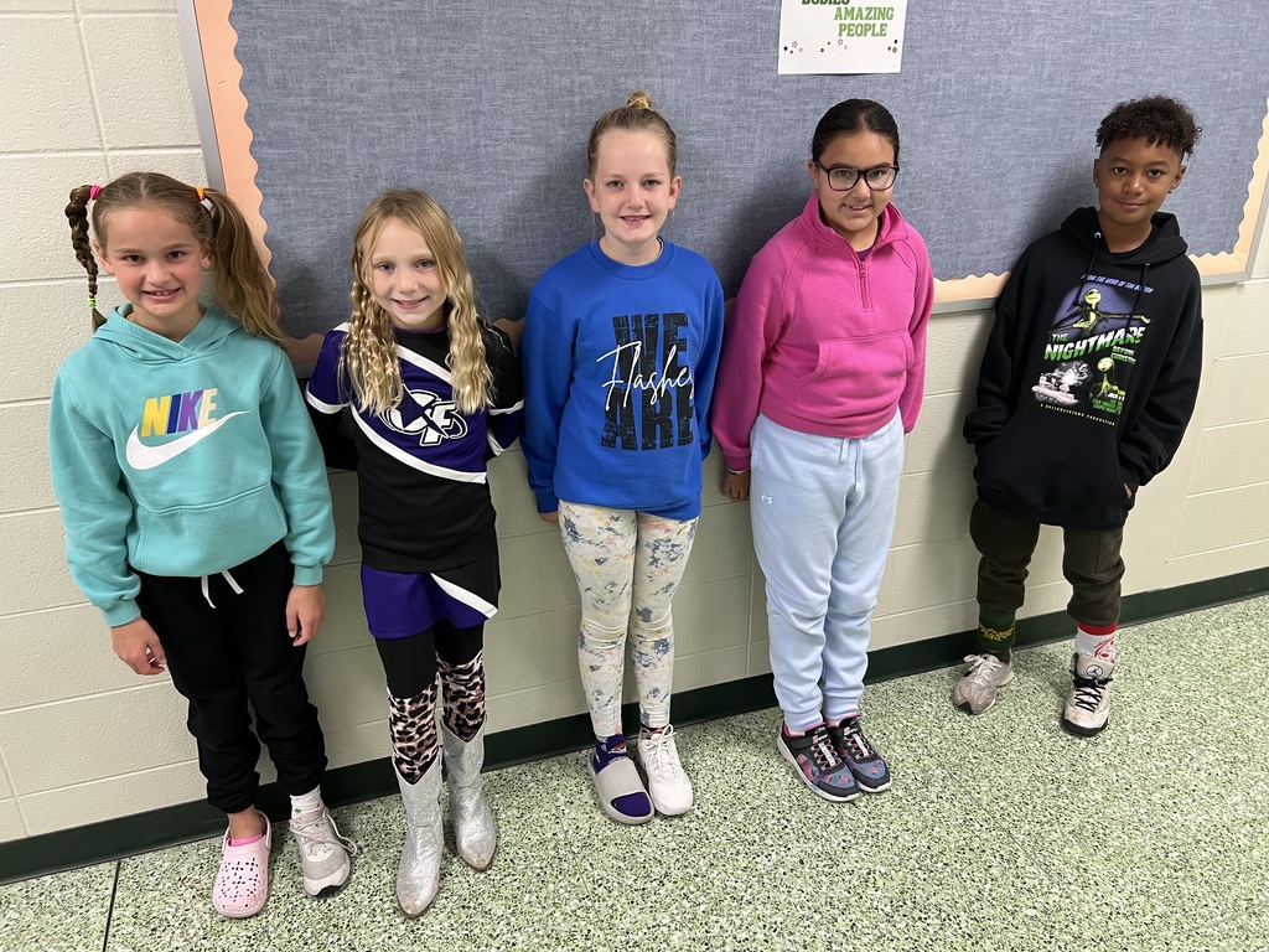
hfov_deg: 67.3
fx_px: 953
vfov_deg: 53.1
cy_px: 476
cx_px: 634
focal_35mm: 26
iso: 160
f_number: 1.5
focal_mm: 5.7
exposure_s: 1/60
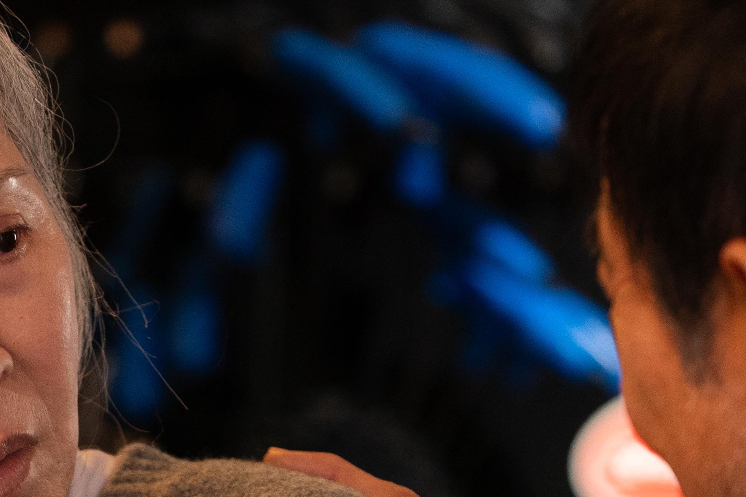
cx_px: 64
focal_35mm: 628
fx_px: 13011
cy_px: 627
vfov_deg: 2.2
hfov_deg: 3.3
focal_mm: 198
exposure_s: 1/160
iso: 2500
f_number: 3.5
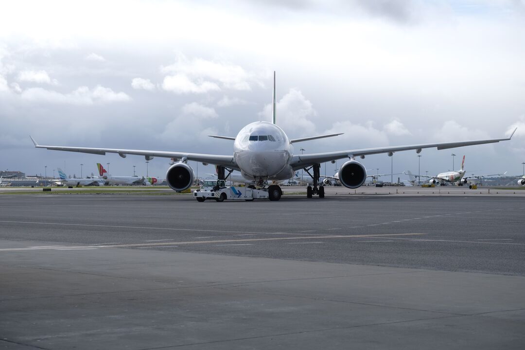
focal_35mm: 75
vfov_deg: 18.2
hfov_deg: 27.0
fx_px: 1094
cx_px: 262
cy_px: 175
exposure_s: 1/1250
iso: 200
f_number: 4.5
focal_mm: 50
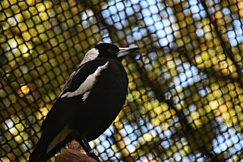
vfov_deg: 6.5
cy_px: 81
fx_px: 1418
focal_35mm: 210
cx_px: 122
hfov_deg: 9.8
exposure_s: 1/500
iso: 1250
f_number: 5.6
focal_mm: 140
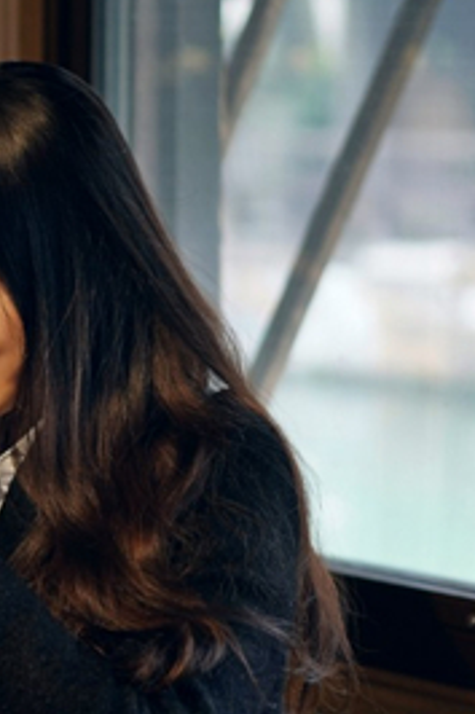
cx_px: -185
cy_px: 431
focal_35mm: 142
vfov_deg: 14.4
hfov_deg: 9.4
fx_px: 2814
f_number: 1.8
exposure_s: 1/200
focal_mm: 55
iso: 320
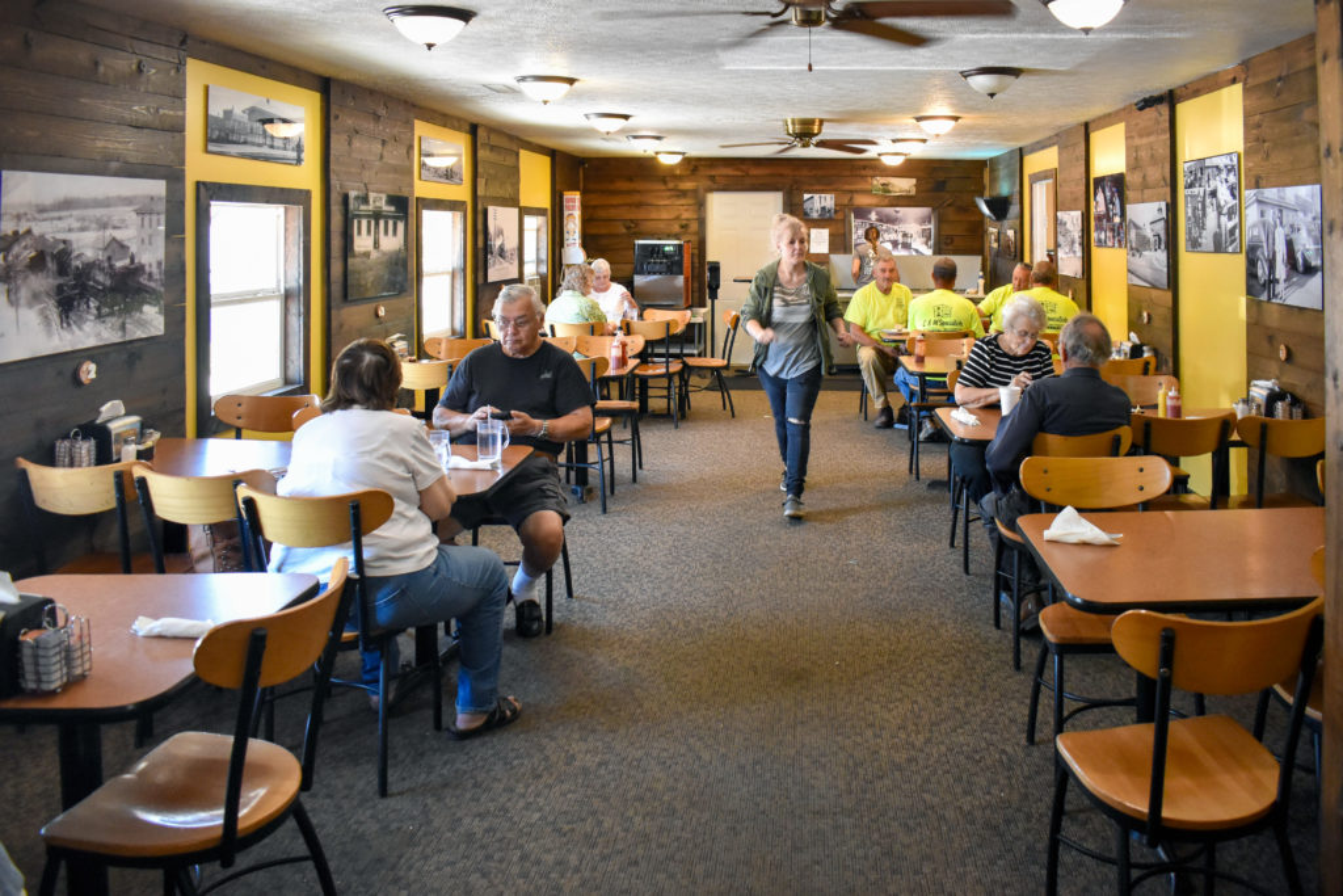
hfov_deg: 67.4
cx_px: 672
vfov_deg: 47.9
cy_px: 448
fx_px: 1007
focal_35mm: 27
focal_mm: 18
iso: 1600
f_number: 4
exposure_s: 1/60
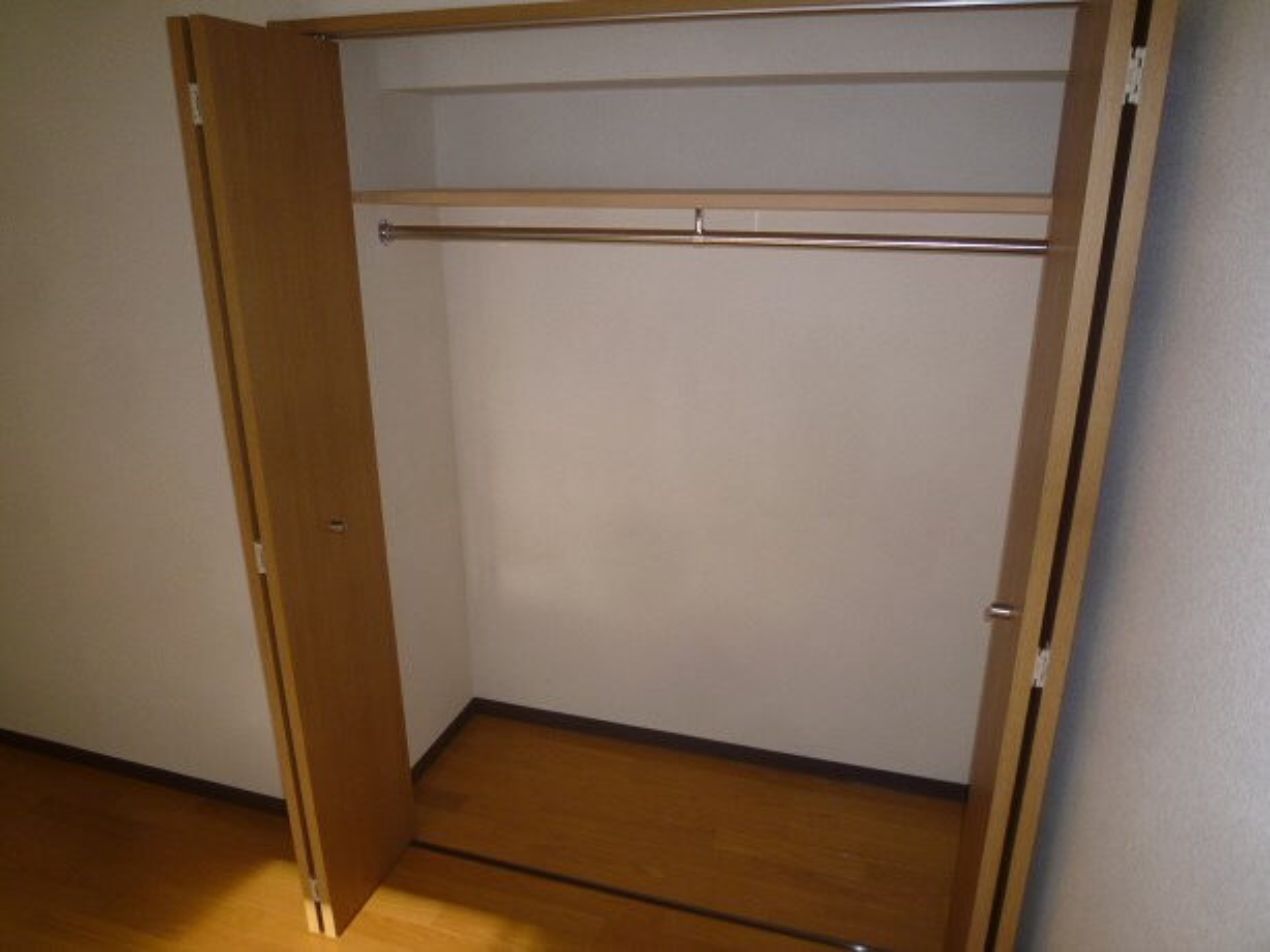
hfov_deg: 71.6
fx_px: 880
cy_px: 476
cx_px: 635
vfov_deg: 56.8
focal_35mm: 24
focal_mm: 4.3
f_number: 2.2
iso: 100
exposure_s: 1/60
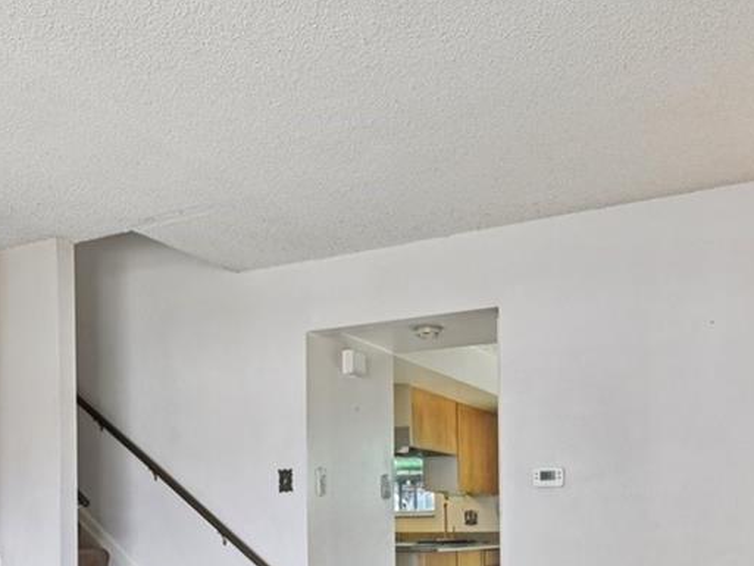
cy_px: 516
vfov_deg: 32.5
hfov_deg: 43.5
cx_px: 197
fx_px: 915
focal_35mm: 42
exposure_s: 1/8
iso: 400
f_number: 11
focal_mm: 14
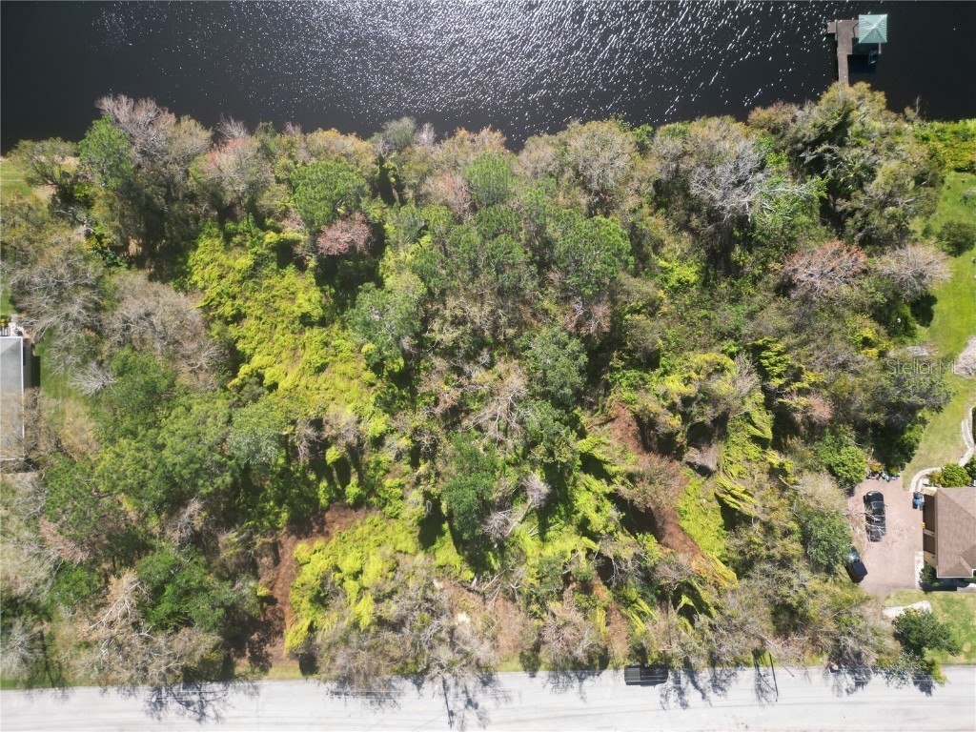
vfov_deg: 56.8
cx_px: 488
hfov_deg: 71.6
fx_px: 677
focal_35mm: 24
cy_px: 366
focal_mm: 6.72
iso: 140
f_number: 1.7
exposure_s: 1/1600
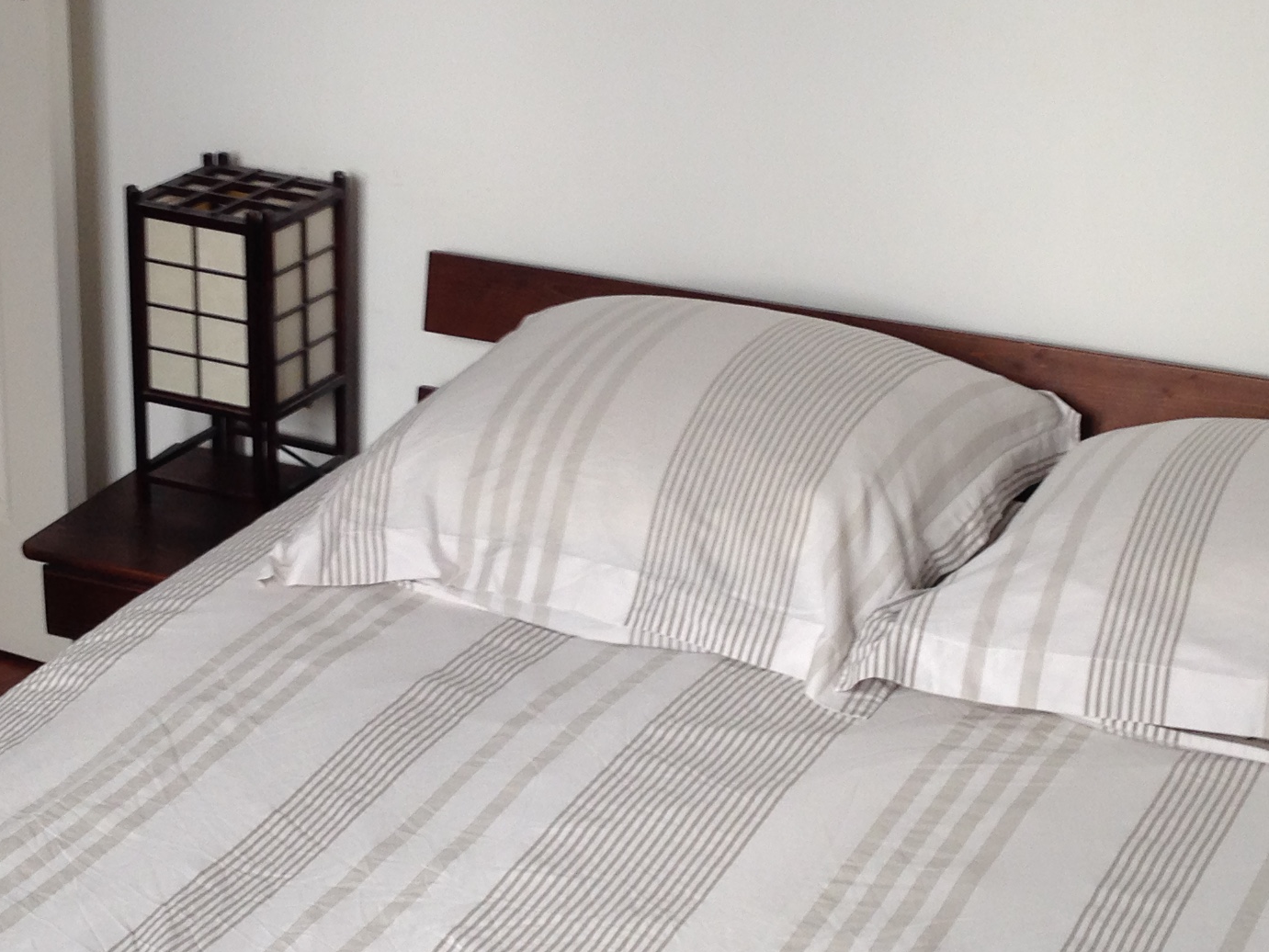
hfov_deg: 24.9
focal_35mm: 78
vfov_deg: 18.9
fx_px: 2860
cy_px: 470
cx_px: 461
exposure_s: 1/40
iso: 50
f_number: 2.4
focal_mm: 4.12
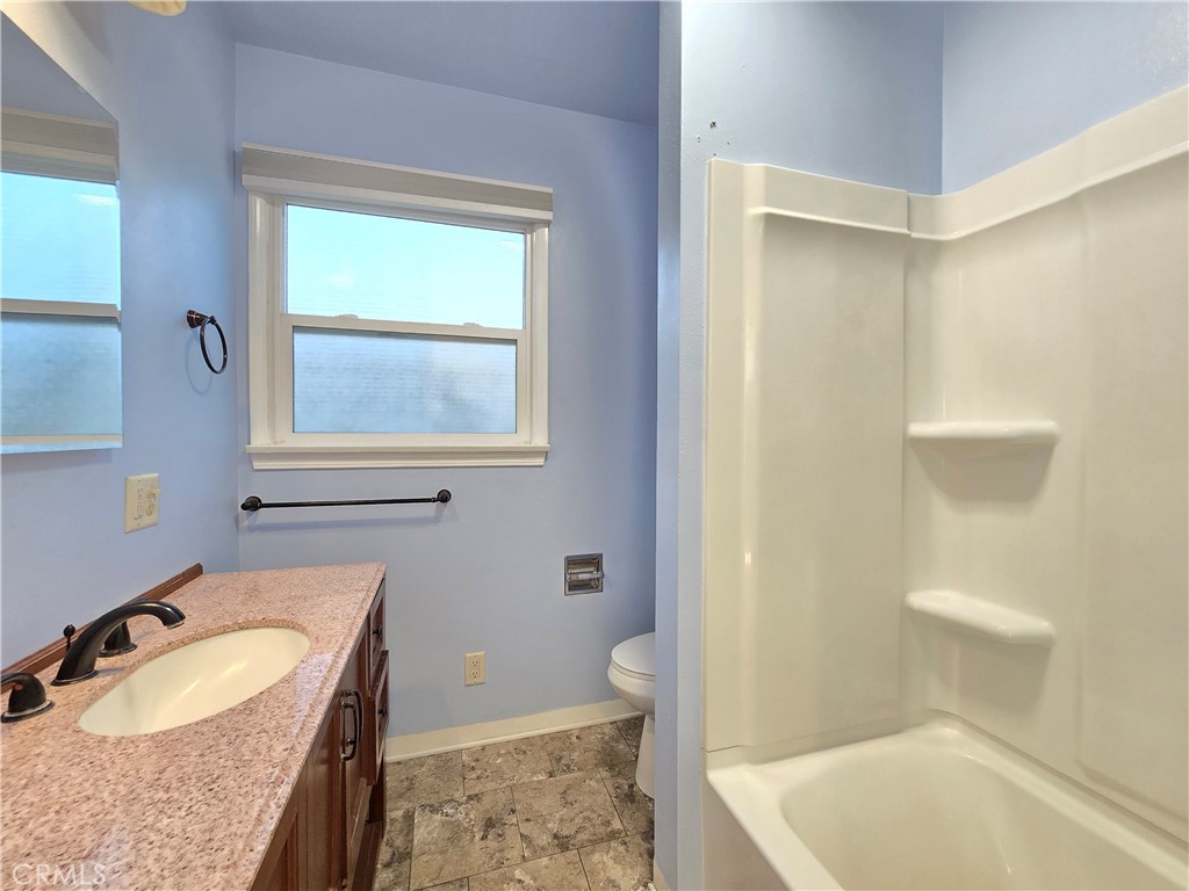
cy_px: 446
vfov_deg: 89.9
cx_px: 594
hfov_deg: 106.2
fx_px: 447
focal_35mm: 13
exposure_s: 1/60
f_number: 2.2
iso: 250
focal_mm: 2.2
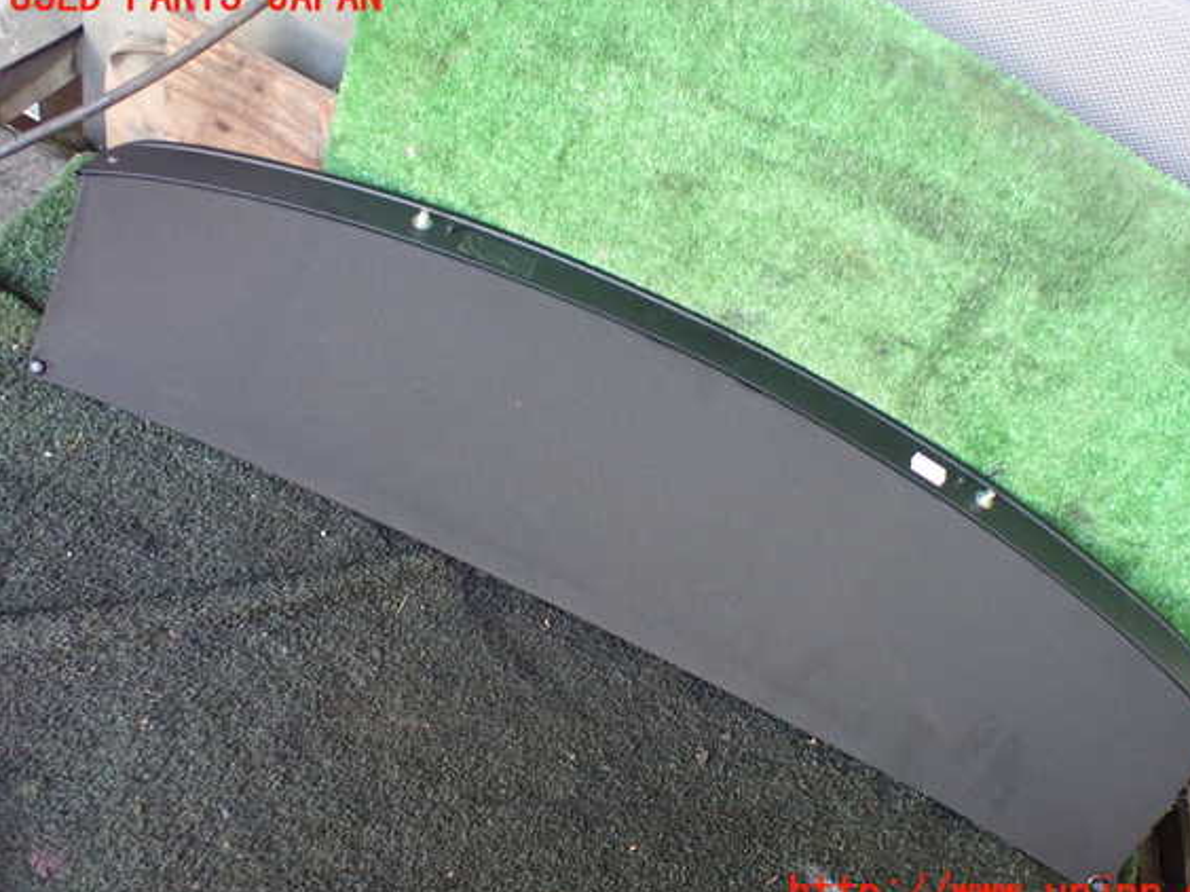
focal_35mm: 32
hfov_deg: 56.8
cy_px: 446
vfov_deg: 44.1
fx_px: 1100
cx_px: 632
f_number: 2.3
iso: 800
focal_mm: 5.4
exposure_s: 1/80
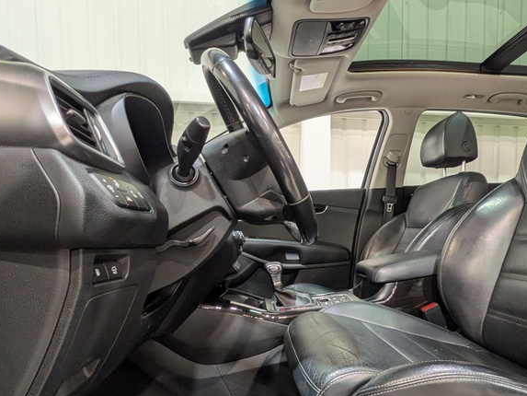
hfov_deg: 68.8
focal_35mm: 25
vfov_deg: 53.8
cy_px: 265
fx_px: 381
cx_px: 310
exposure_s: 1/30
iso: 90
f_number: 2.2
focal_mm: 1.83
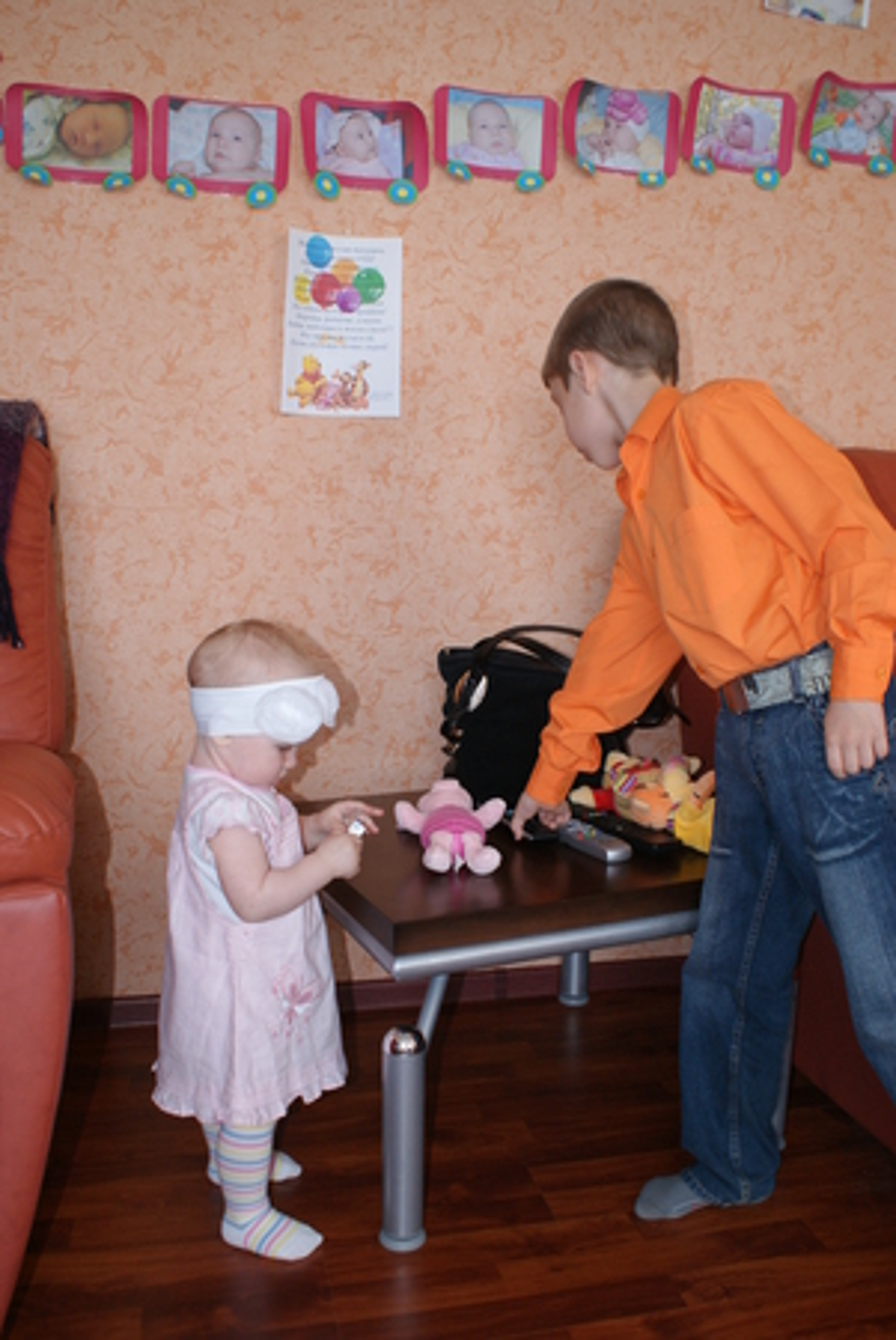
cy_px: 670
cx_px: 448
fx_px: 1117
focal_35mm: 30
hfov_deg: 43.7
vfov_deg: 61.9
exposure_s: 1/80
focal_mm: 20
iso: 400
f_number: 4.5
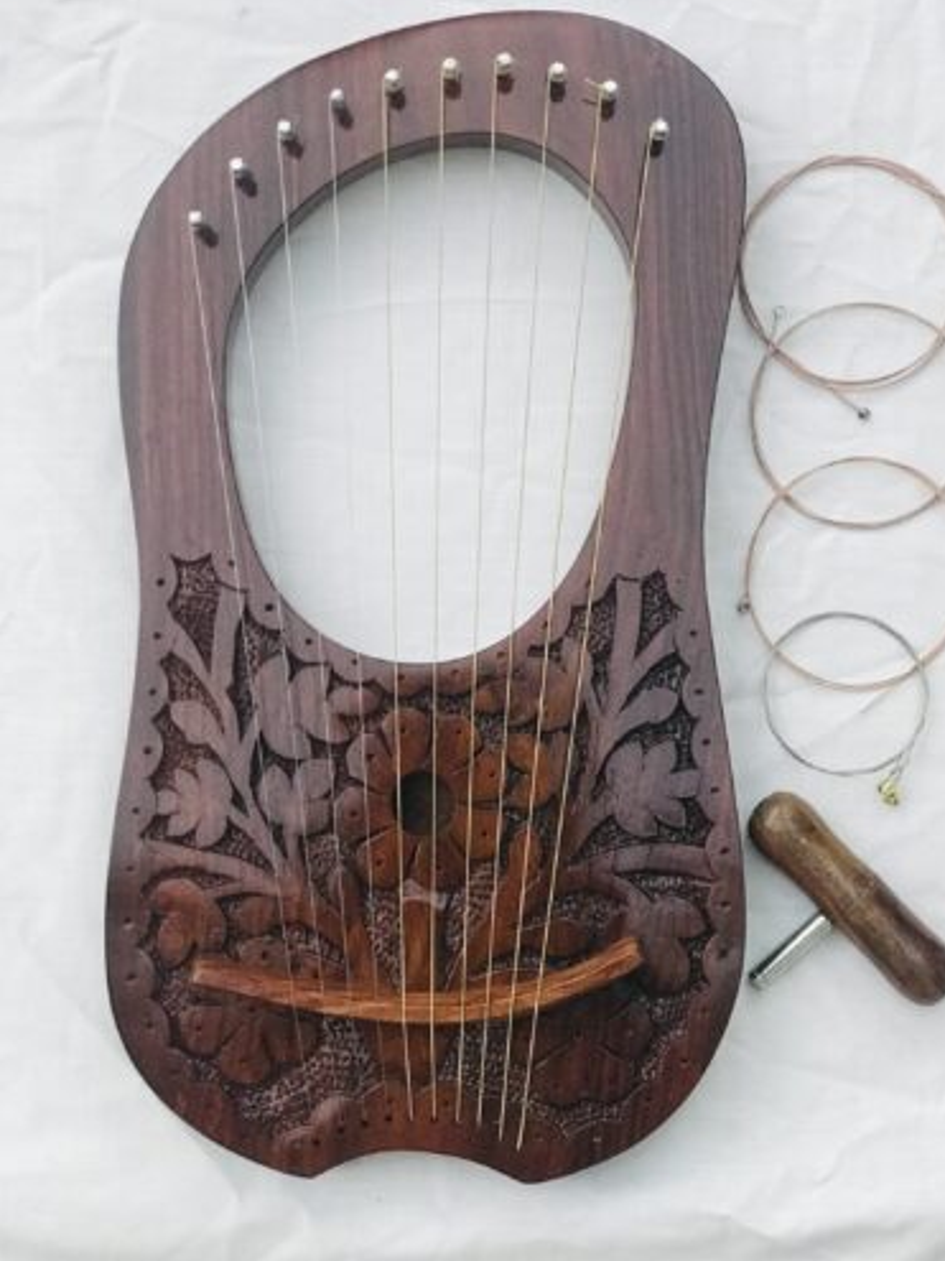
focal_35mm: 66
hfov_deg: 22.2
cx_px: 525
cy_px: 608
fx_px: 2403
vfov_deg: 29.4
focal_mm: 6.6
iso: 160
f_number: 2.8
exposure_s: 1/50
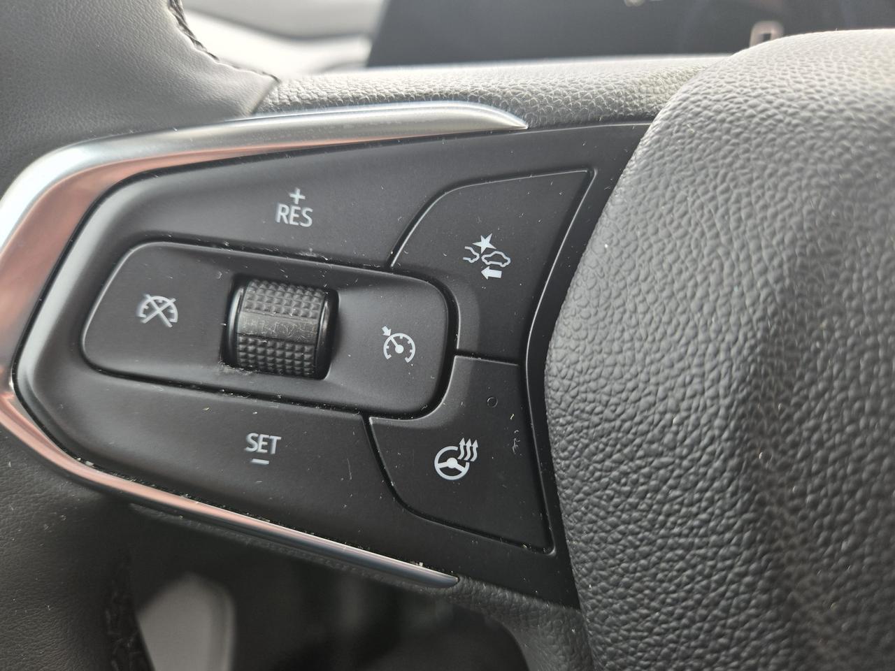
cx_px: 448
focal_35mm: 23
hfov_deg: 73.9
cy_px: 336
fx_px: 595
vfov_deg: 58.9
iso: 64
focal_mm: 5.4
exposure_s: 1/180
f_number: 1.8
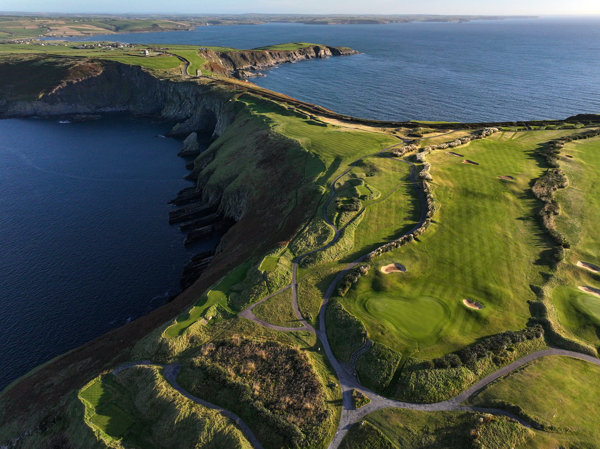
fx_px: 416
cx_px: 300
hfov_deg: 71.6
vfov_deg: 56.8
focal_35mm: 24
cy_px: 224
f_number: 2.8
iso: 190
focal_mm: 12.29
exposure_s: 1/2000
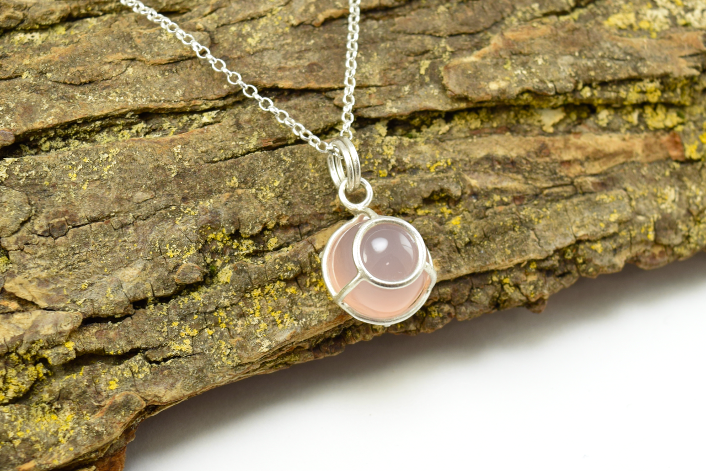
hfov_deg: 38.9
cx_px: 353
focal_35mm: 51
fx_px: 1000
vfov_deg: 26.5
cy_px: 236
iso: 400
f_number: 6.3
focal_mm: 34
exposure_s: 1/160
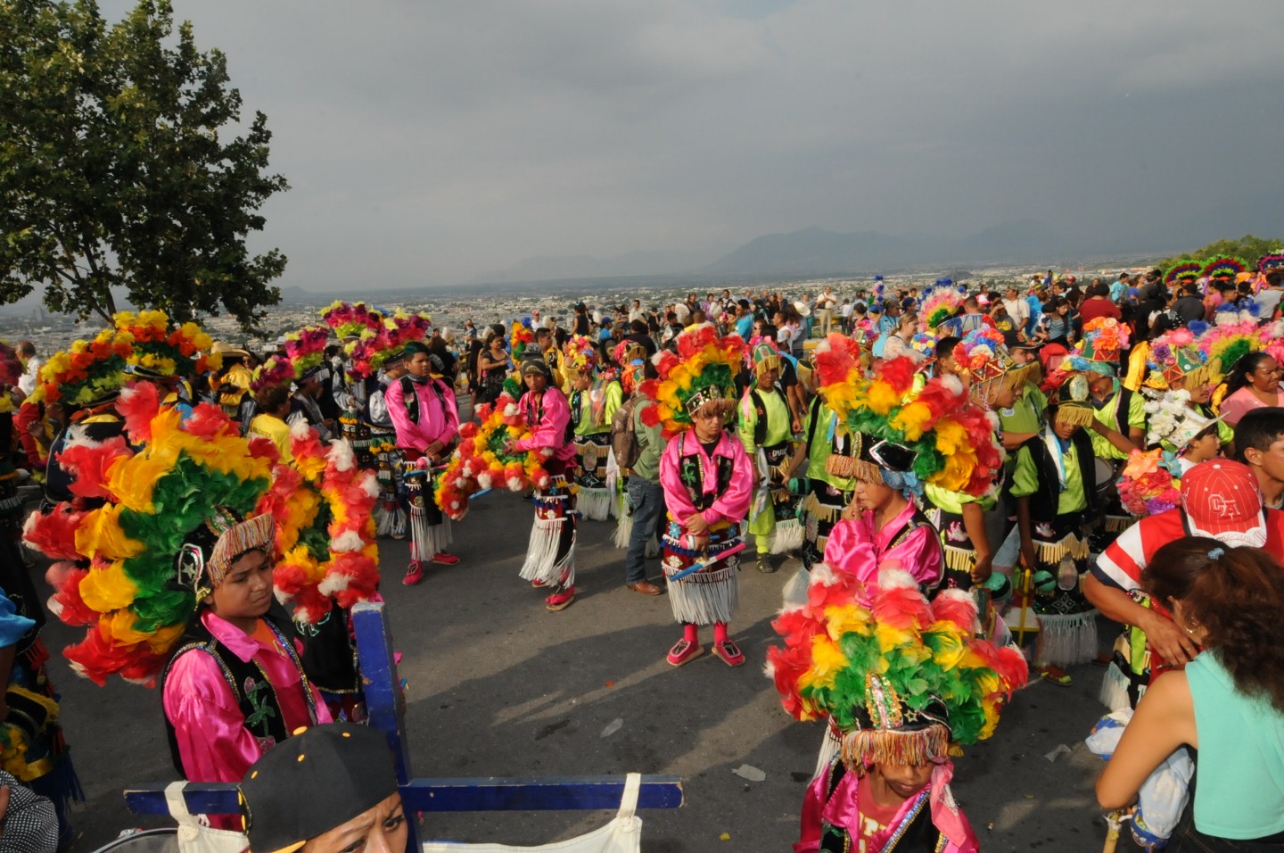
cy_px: 426
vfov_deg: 59.4
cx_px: 642
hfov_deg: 81.3
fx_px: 748
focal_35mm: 21
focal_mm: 14
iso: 800
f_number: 18
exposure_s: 1/250
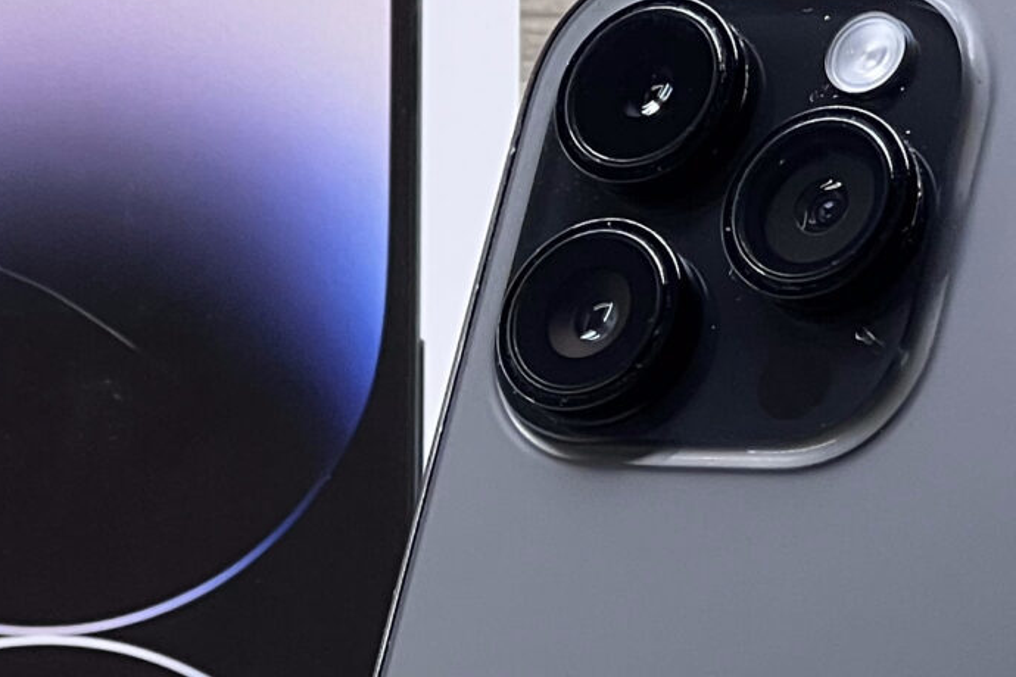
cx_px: 851
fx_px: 8381
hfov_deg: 6.9
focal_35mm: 297
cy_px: 901
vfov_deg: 4.6
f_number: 2.8
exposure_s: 1/100
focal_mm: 9
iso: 100
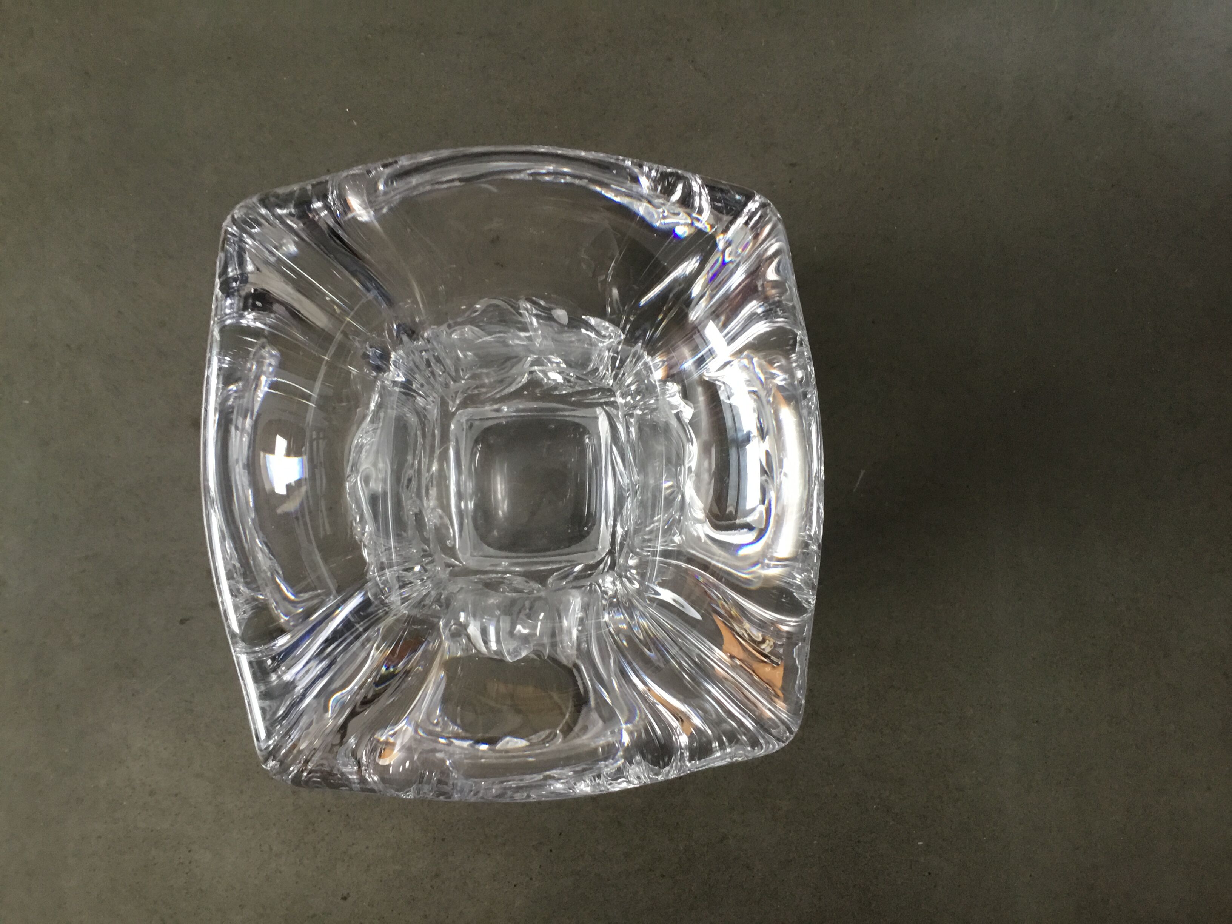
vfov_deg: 45.4
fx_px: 1103
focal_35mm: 31
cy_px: 462
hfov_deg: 58.4
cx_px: 616
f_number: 2.4
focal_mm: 3.3
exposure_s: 1/33
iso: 160
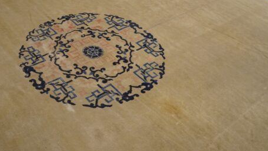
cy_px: 50
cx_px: 101
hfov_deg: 46.3
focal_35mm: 44
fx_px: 311
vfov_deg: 27.1
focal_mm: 21
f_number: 4
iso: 500
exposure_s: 1/60
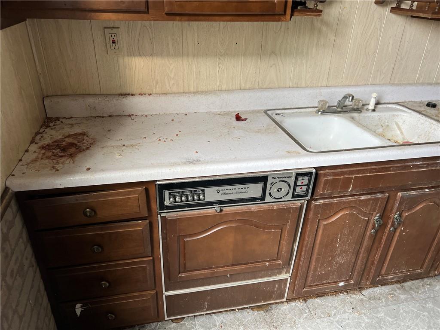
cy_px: 165
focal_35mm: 26
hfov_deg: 67.3
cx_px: 220
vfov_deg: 53.1
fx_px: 330
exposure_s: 1/121
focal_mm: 5.7
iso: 100
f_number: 1.5
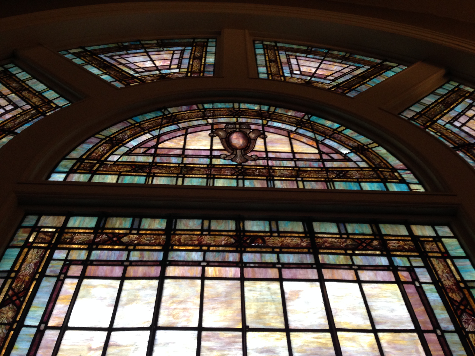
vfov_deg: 42.9
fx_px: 453
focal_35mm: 33
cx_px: 238
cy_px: 178
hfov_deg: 55.4
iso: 125
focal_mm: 4.12
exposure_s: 1/20
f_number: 2.4
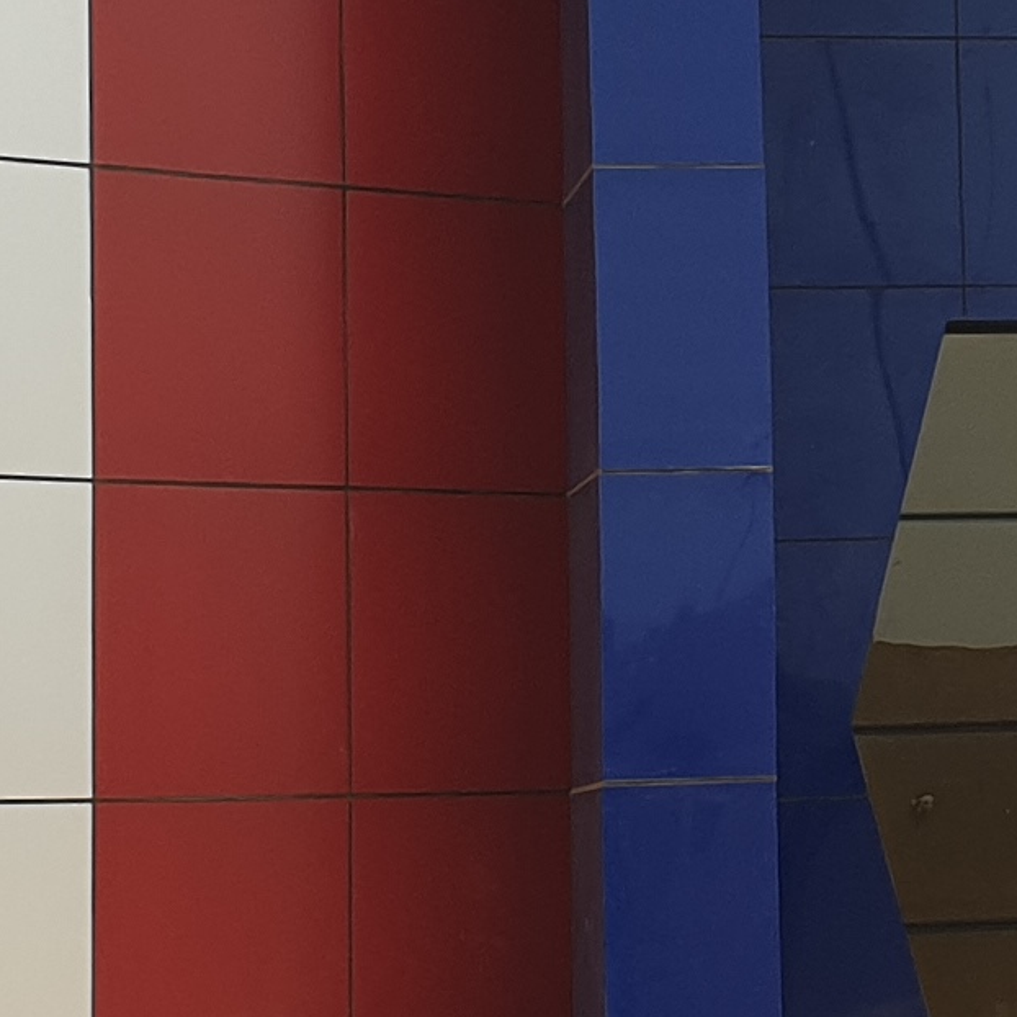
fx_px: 4953
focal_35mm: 149
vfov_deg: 11.7
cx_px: 1277
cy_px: 352
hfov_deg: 11.5
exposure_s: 1/1715
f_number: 2.4
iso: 50
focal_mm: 4.3
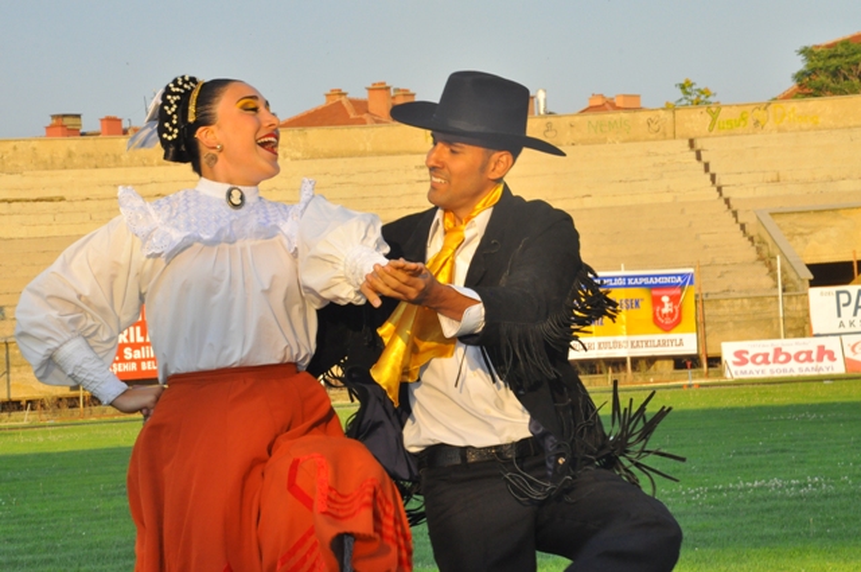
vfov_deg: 9.9
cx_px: 430
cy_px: 286
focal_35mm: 138
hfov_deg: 14.9
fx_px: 3296
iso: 800
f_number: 18
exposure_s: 1/200
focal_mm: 92
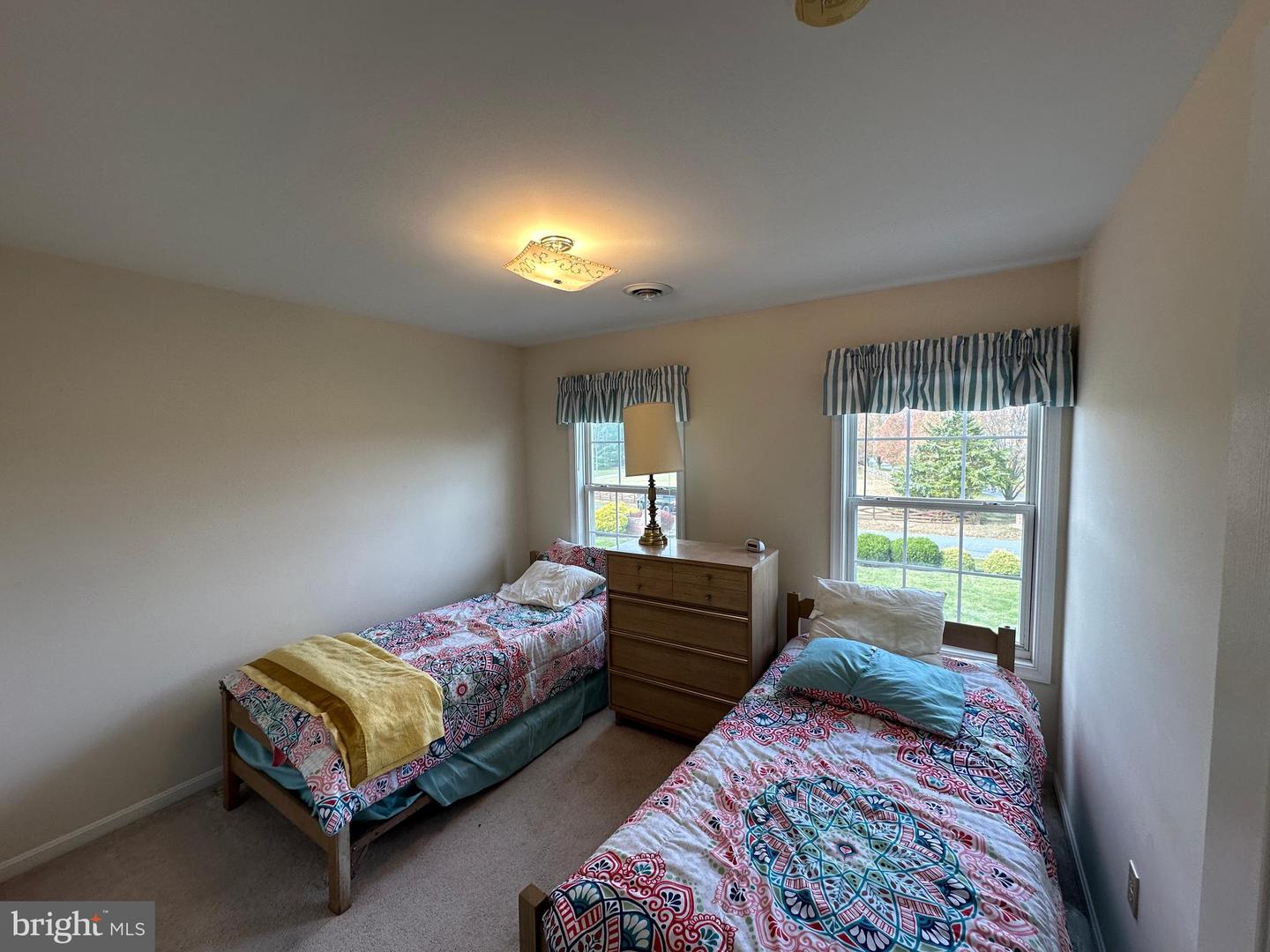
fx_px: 514
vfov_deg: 85.7
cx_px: 635
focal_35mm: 14
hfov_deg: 102.1
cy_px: 476
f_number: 2.2
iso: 64
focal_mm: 2.22
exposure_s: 1/120
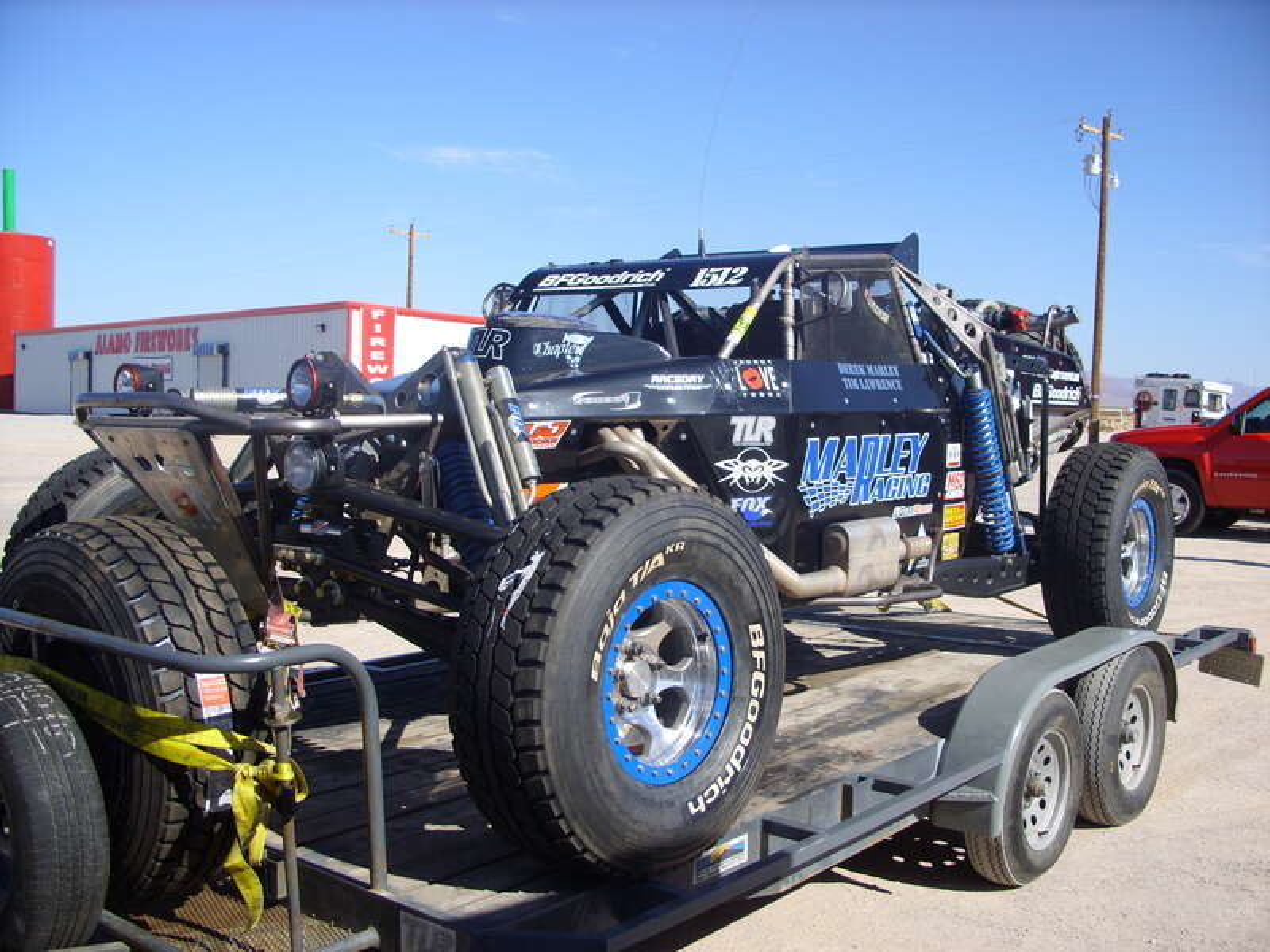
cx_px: 635
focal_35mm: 38
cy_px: 476
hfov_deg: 49.0
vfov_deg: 37.7
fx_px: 1394
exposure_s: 1/1414
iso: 50
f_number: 2.8
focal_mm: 7.8
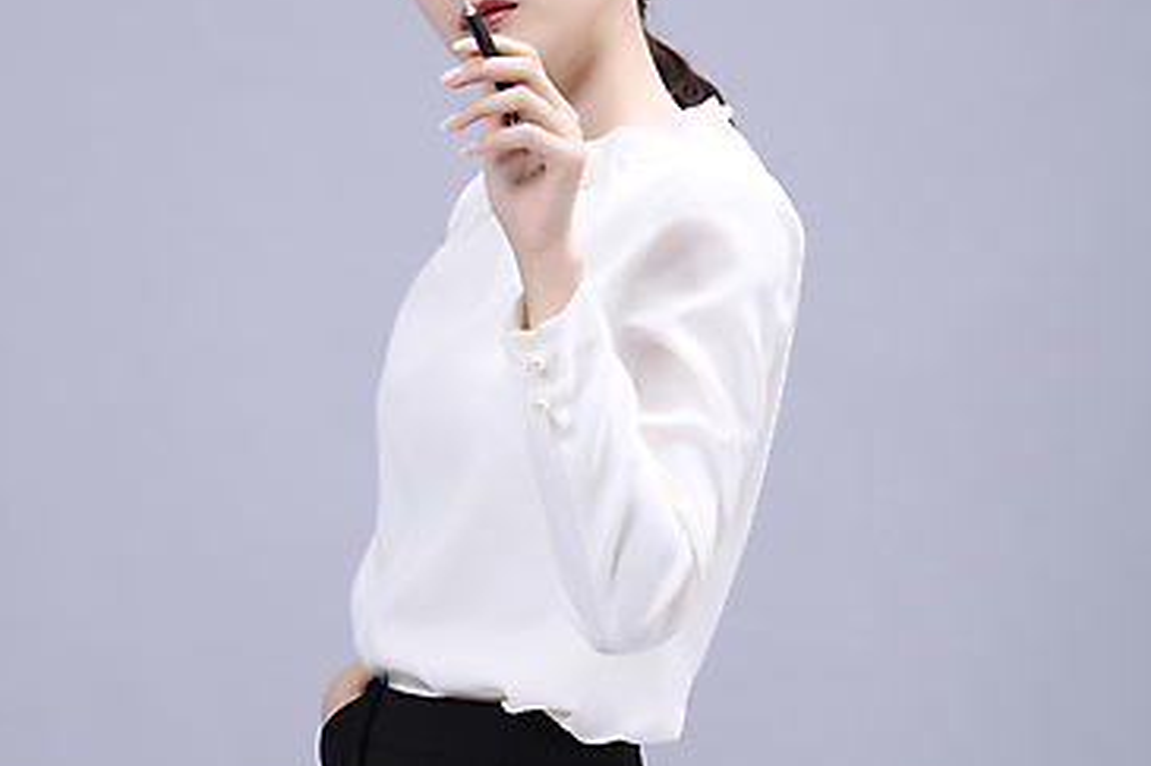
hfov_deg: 19.8
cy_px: 328
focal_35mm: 102
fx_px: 3260
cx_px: 230
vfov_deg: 13.4
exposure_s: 1/125
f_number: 8
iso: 160
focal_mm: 62
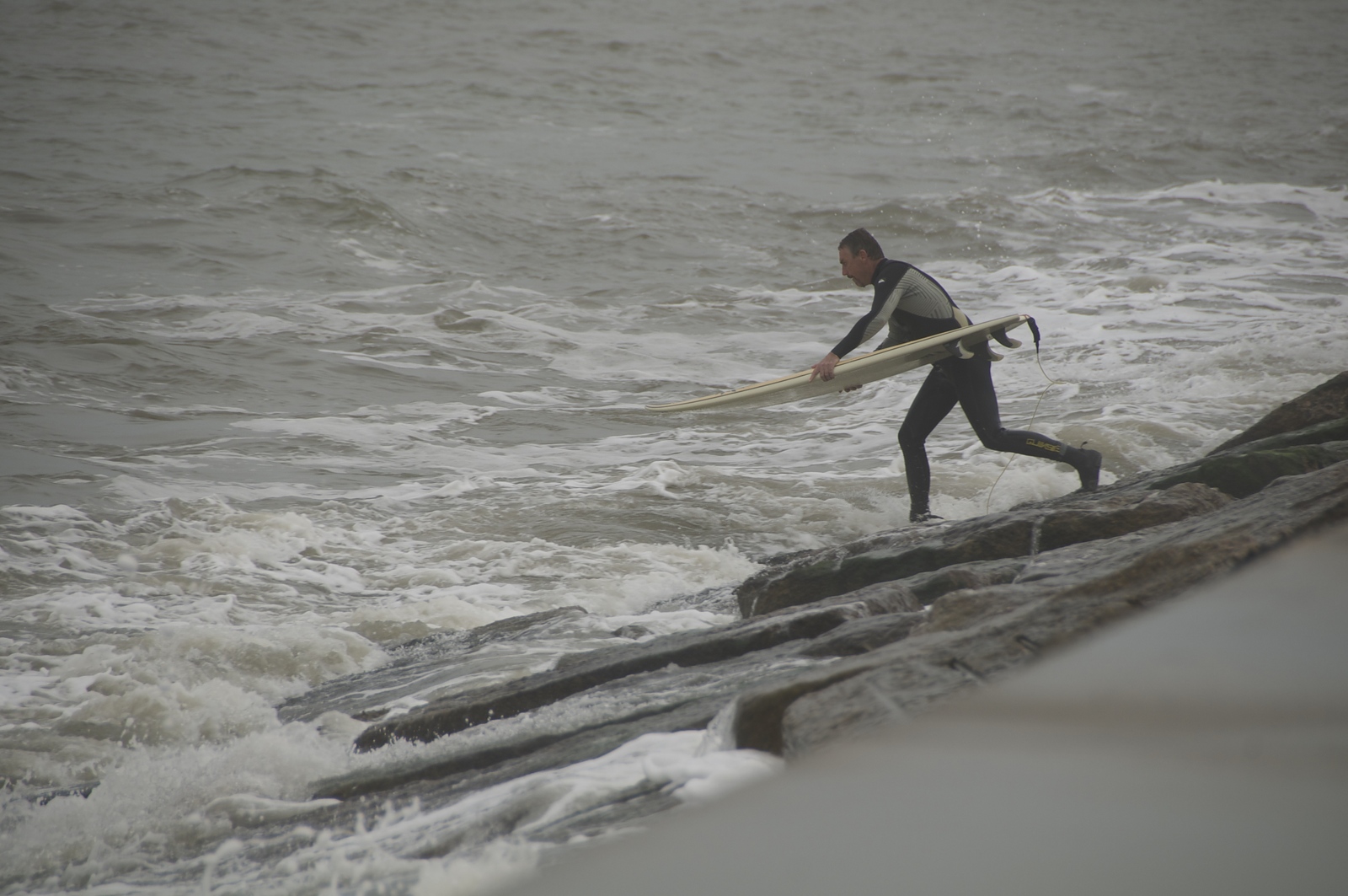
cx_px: 674
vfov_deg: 5.4
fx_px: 9538
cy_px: 448
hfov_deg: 8.1
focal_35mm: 255
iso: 100
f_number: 5.6
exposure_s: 1/500
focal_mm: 170
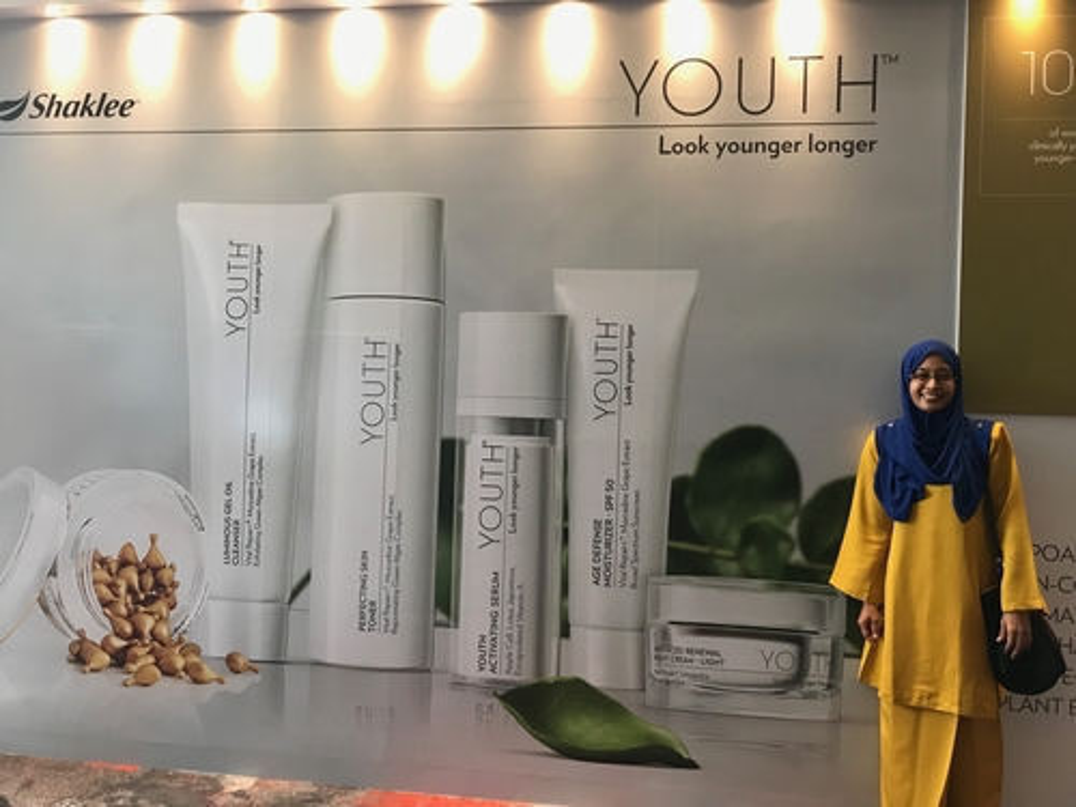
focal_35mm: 28
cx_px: 538
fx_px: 870
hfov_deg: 63.4
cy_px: 404
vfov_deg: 49.7
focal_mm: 3.99
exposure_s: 1/33
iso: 40
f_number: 1.8
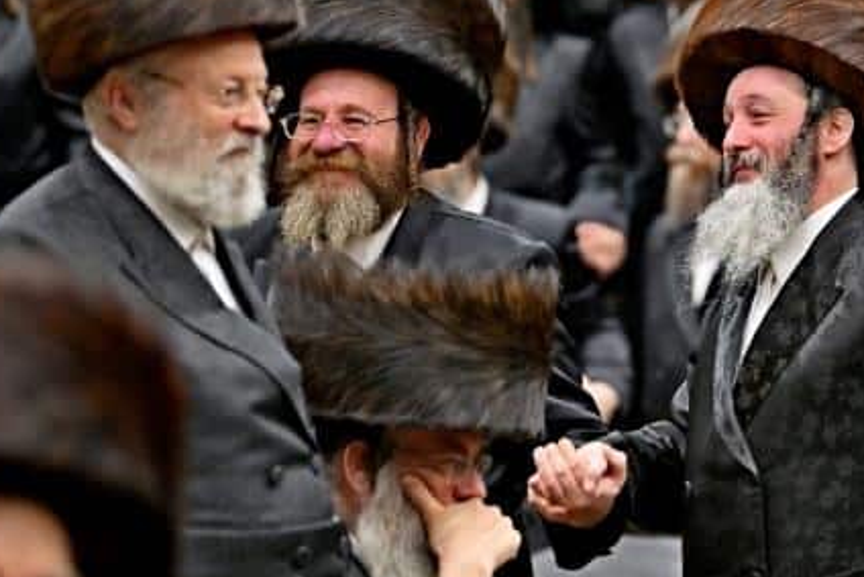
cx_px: 787
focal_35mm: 362
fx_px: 8690
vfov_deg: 3.8
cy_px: 150
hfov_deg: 5.7
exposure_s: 1/250
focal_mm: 150
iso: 500
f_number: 2.8
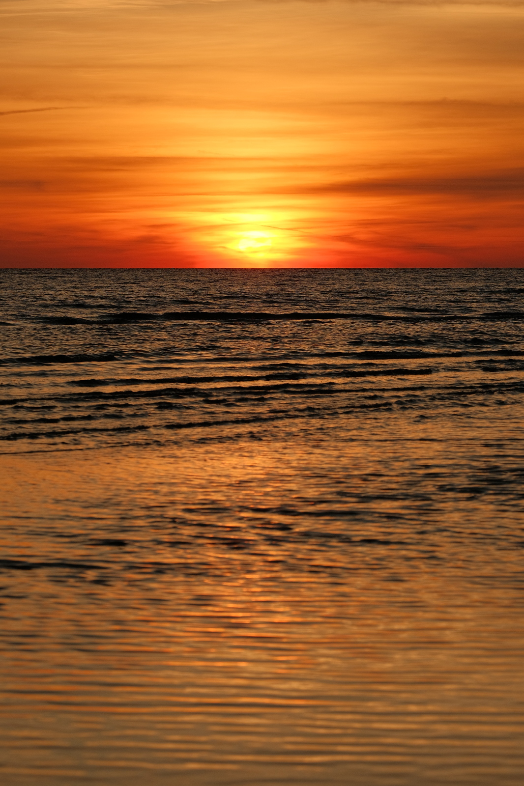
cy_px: 393
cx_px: 262
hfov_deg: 9.1
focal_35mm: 150
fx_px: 3276
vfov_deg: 13.7
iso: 400
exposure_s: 1/750
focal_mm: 100
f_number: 8
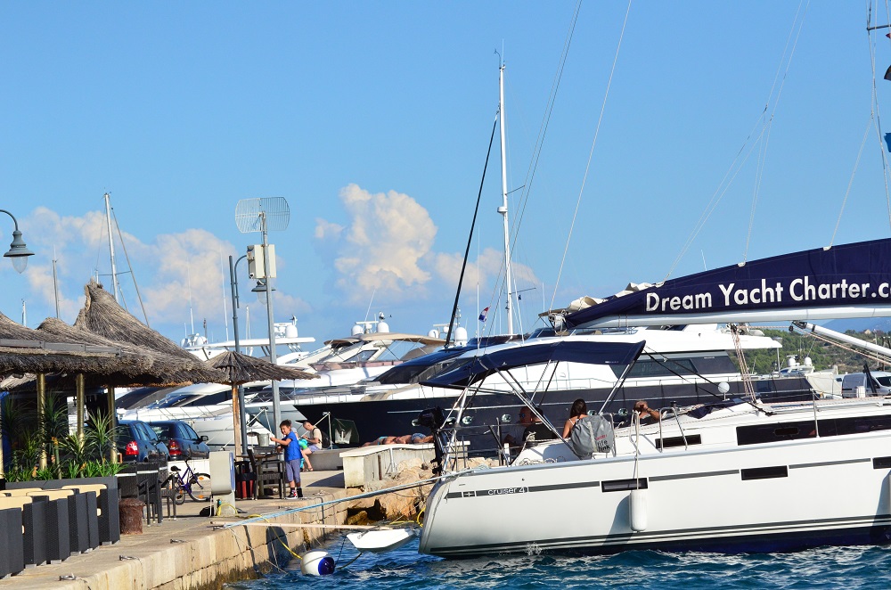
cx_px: 446
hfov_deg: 13.4
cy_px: 295
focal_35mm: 153
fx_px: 3778
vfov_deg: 8.9
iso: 1100
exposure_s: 1/8000
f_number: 6.3
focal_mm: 102
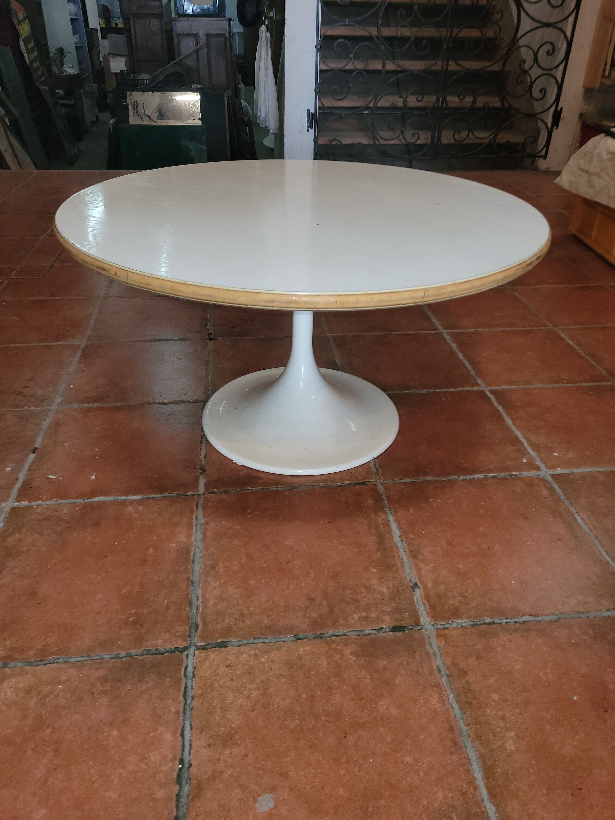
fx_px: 616
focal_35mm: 26
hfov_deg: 53.1
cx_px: 308
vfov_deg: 67.3
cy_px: 410
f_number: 1.8
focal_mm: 5.4
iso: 100
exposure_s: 1/25
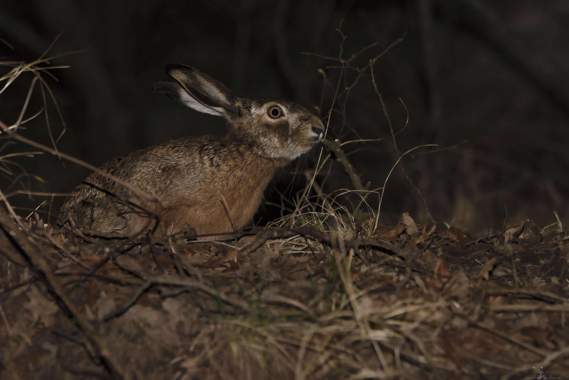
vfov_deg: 3.8
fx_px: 5692
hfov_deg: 5.7
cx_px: 284
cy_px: 190
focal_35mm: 360
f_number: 8
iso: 640
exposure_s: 1/250
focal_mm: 360
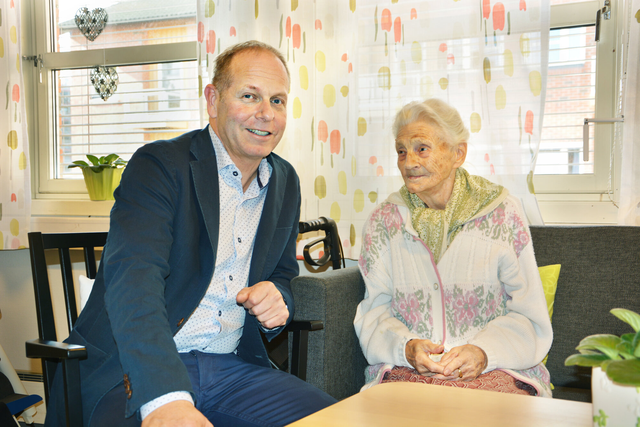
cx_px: 320
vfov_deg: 26.5
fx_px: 907
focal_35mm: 51
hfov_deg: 38.9
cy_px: 214
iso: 200
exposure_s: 1/30
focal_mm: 34
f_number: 4.2
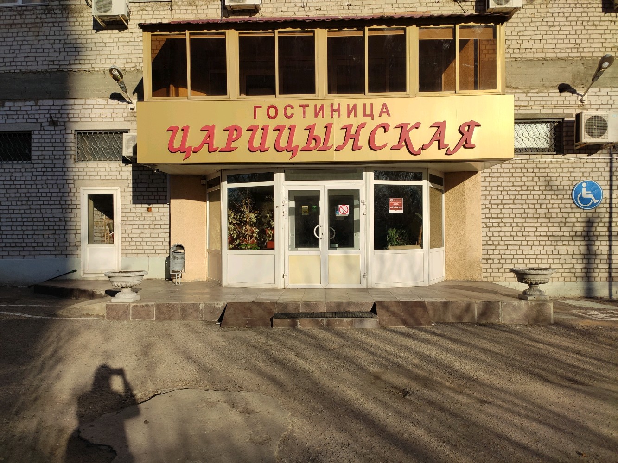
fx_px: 464
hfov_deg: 67.3
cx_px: 309
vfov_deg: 53.1
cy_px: 232
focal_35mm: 26
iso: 112
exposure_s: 1/5000
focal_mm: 4.77
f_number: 1.75
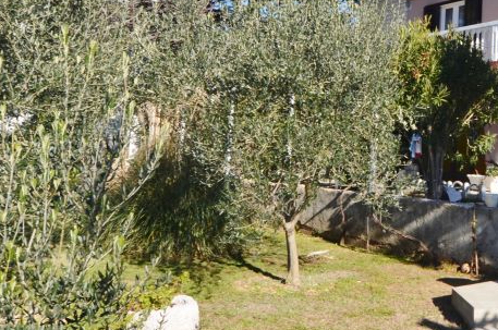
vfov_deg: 30.4
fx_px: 598
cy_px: 89
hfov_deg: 40.6
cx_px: 477
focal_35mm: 43
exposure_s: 1/200
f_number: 9
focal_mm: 11
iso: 100
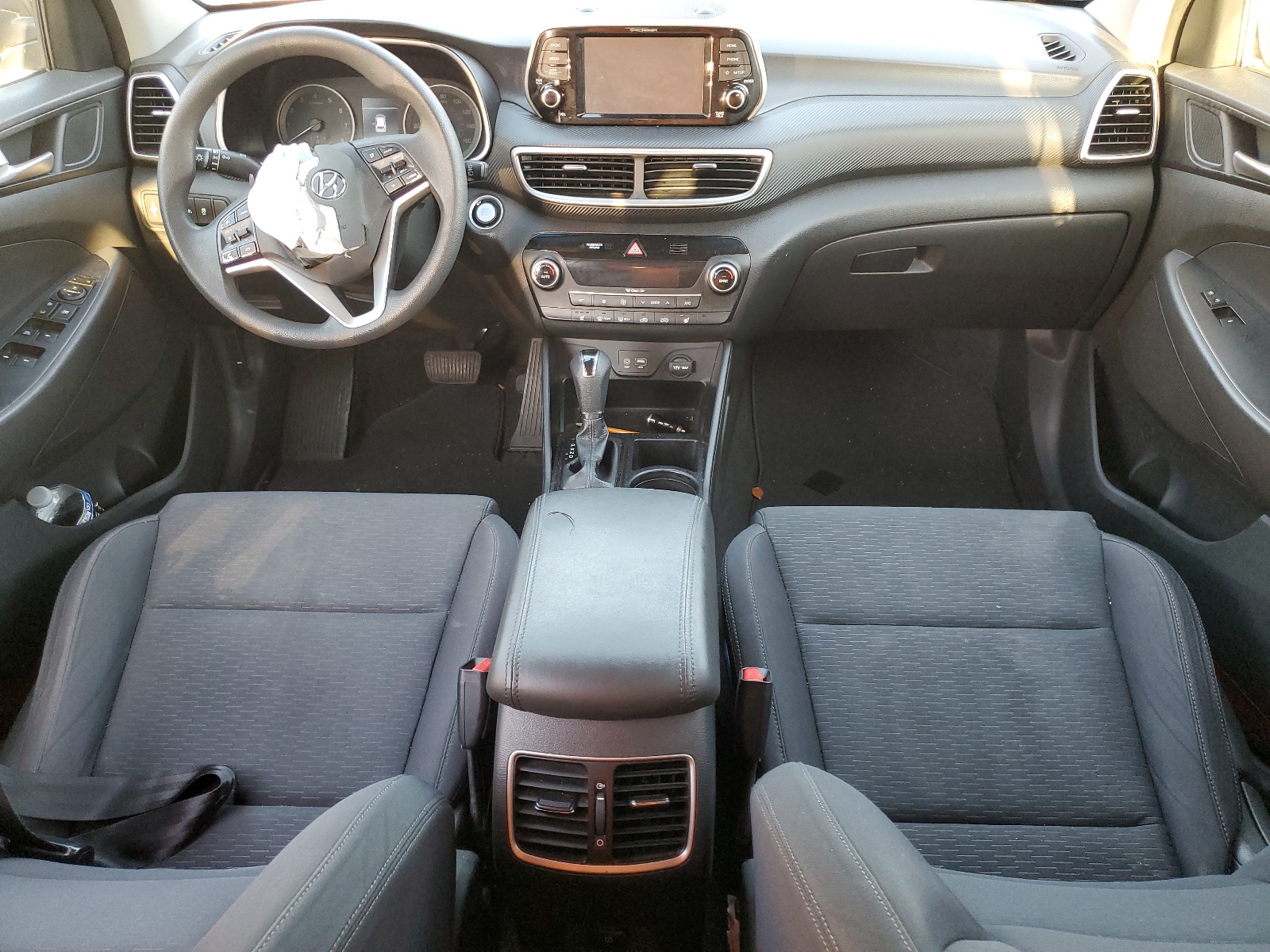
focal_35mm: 26
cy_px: 476
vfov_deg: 53.1
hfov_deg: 67.3
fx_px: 954
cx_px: 635
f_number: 1.5
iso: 153
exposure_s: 1/60.2
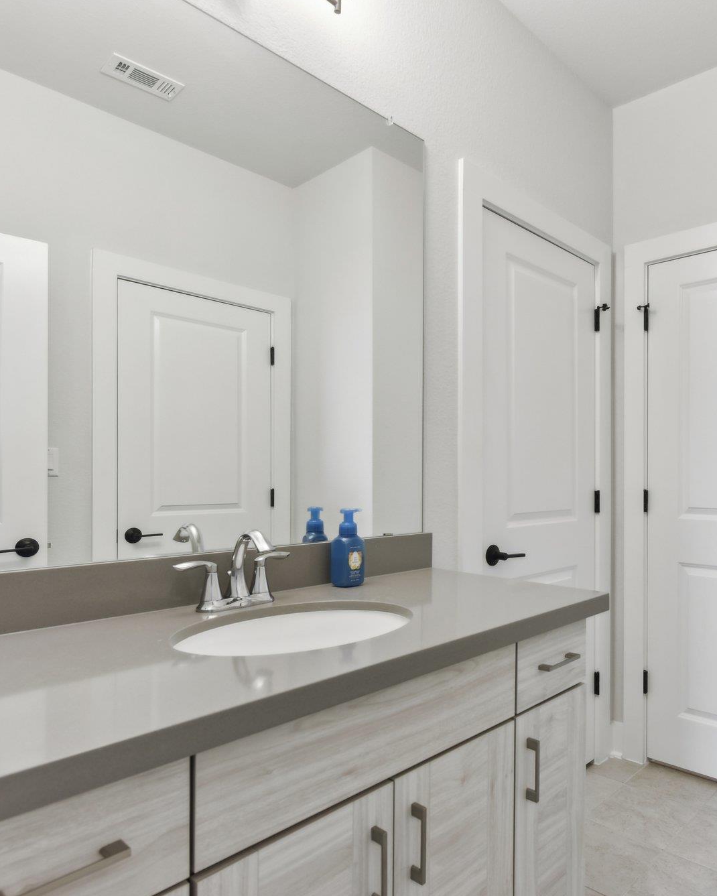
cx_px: 519
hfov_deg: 58.4
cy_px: 454
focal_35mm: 23
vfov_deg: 72.6
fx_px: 610
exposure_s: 1/13
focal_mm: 16
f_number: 8
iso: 400
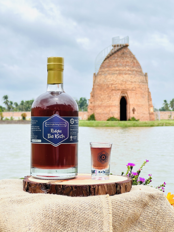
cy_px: 116
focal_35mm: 77
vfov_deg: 25.3
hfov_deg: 19.1
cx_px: 87
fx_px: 516
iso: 32
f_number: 2.8
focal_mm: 9
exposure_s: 1/371
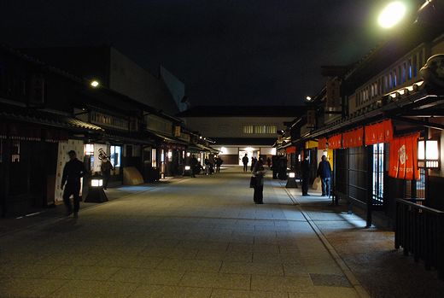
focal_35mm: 30
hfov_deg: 61.8
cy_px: 149
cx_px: 222
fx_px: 371
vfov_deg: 43.8
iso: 1600
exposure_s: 1/15
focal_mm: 20
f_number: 3.8
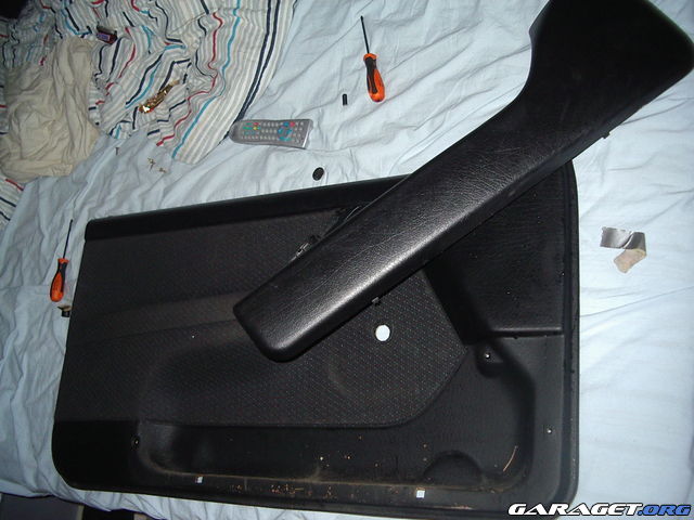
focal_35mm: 38
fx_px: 762
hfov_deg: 49.0
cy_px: 260
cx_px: 347
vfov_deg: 37.7
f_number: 2.6
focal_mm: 5.8
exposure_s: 1/60
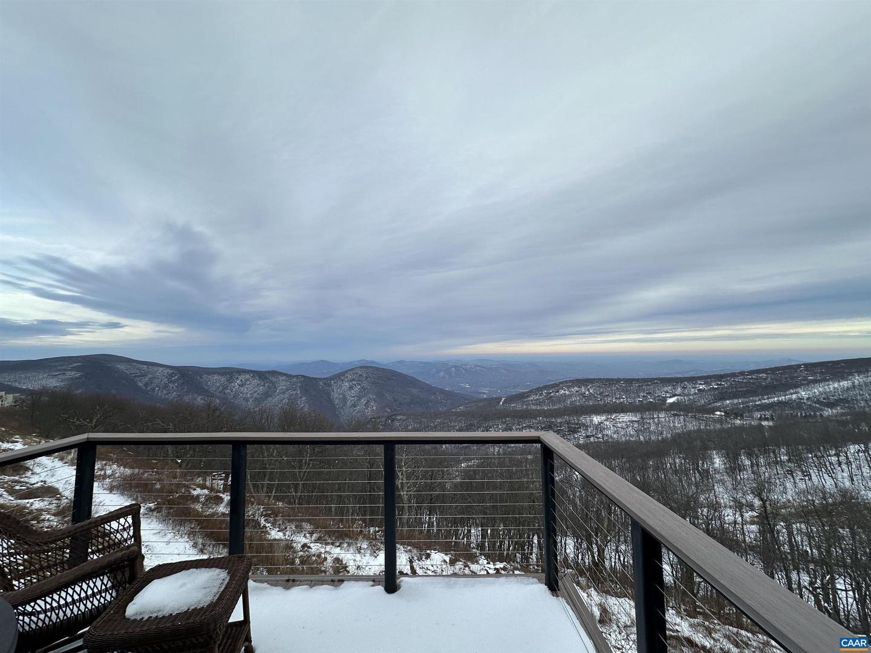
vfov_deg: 85.7
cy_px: 326
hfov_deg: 102.1
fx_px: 352
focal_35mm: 14
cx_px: 436
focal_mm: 2.22
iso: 40
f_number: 2.2
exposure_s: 1/558
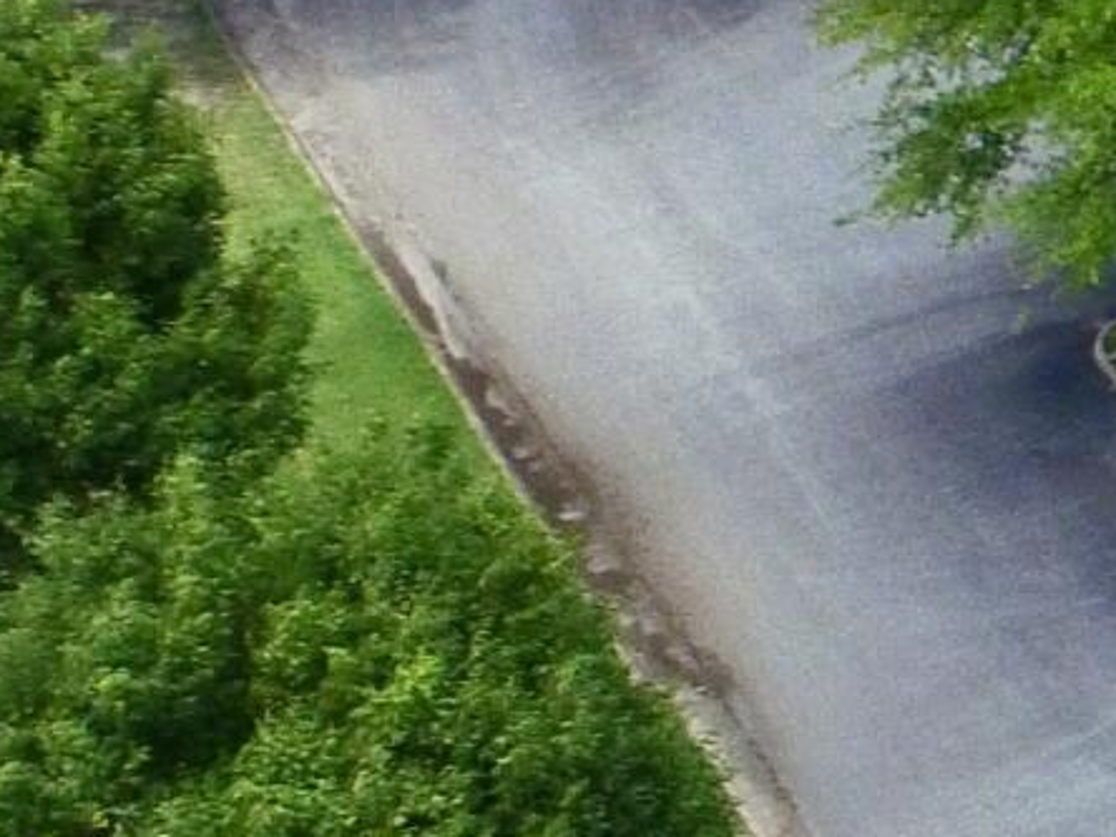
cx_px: 2536
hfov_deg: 12.2
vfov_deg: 11.0
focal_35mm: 135
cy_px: 307
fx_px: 4352
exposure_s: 1/740
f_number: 2.8
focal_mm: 3.61
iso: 100
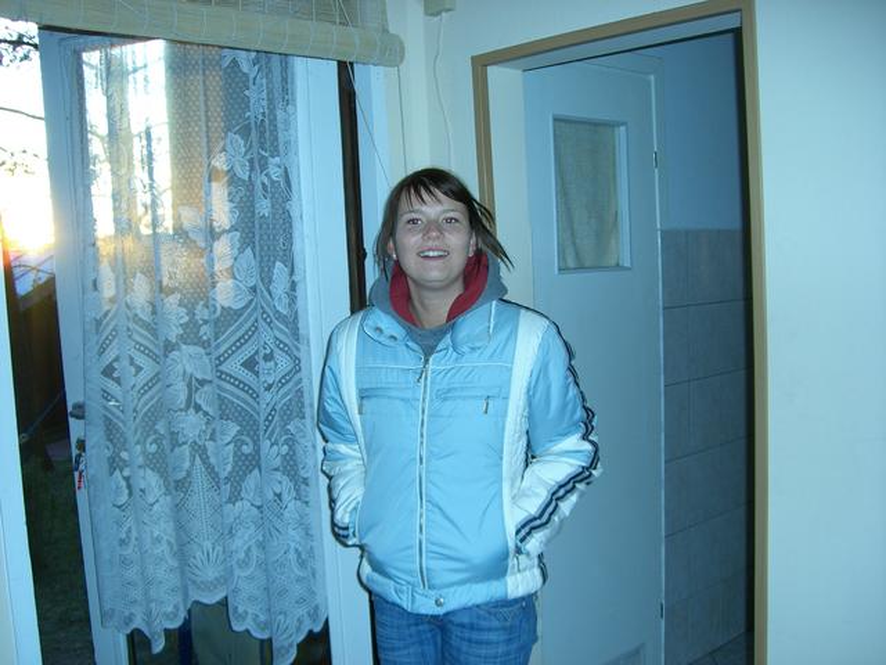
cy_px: 332
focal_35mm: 38
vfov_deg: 37.7
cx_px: 443
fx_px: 973
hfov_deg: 49.0
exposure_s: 1/60
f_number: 2.7
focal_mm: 6.2
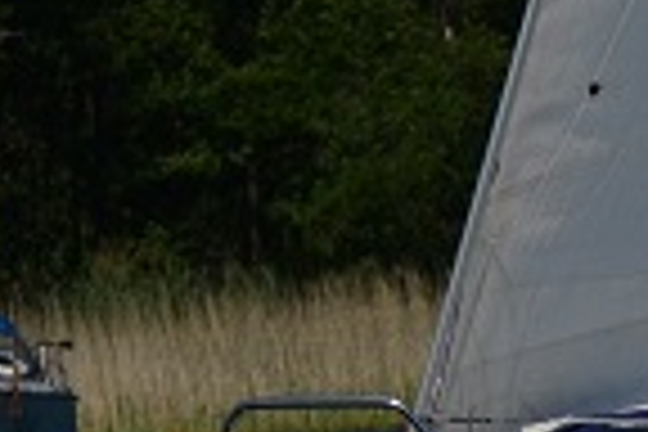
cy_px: 162
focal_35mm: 984
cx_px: 1768
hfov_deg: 2.1
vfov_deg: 1.4
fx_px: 17719
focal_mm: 95
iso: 250
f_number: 4.5
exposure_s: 1/8000
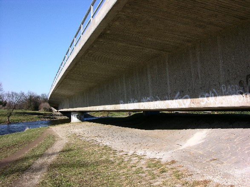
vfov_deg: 40.7
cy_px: 94
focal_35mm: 35
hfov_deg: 52.6
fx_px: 253
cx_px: 125
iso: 50
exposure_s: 1/122
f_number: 7.1
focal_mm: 8.9
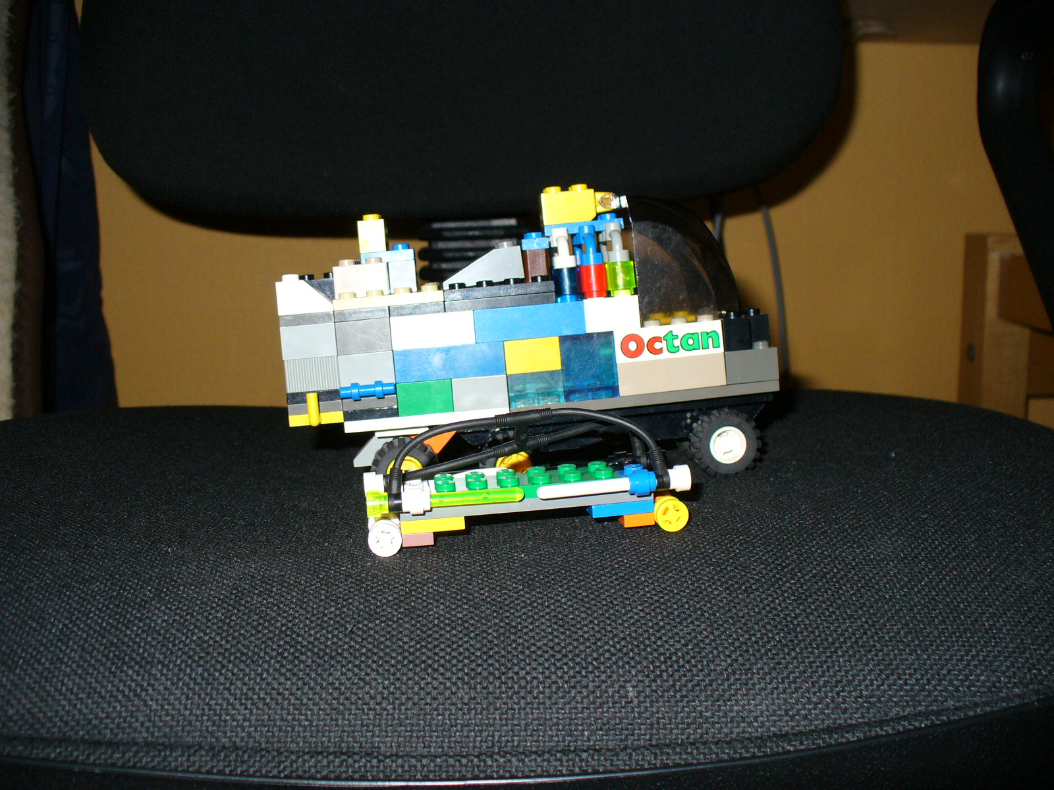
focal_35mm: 37
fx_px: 1127
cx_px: 527
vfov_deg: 38.7
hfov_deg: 50.1
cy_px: 395
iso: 100
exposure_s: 1/60
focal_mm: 6.1
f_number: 2.8
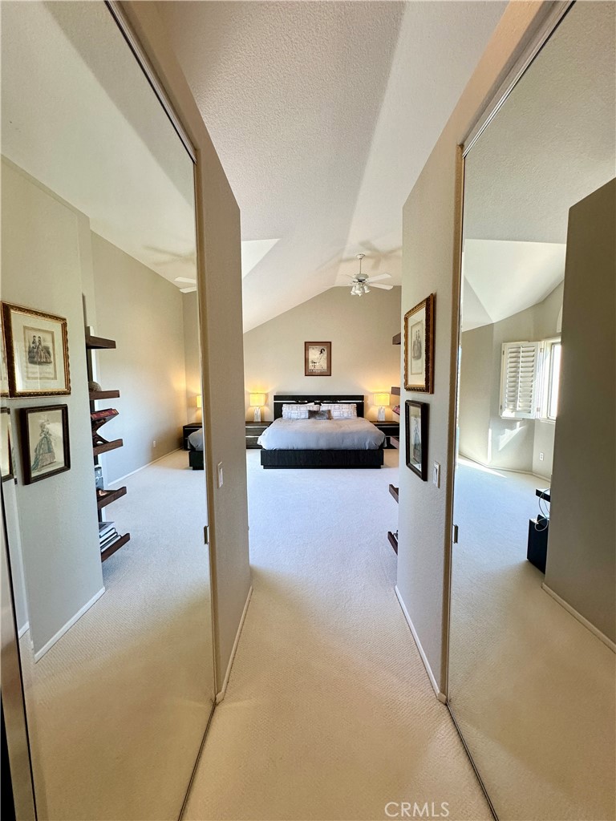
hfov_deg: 85.7
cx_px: 308
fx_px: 332
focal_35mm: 14
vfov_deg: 102.1
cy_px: 410
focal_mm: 2.22
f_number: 2.2
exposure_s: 1/120
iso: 160
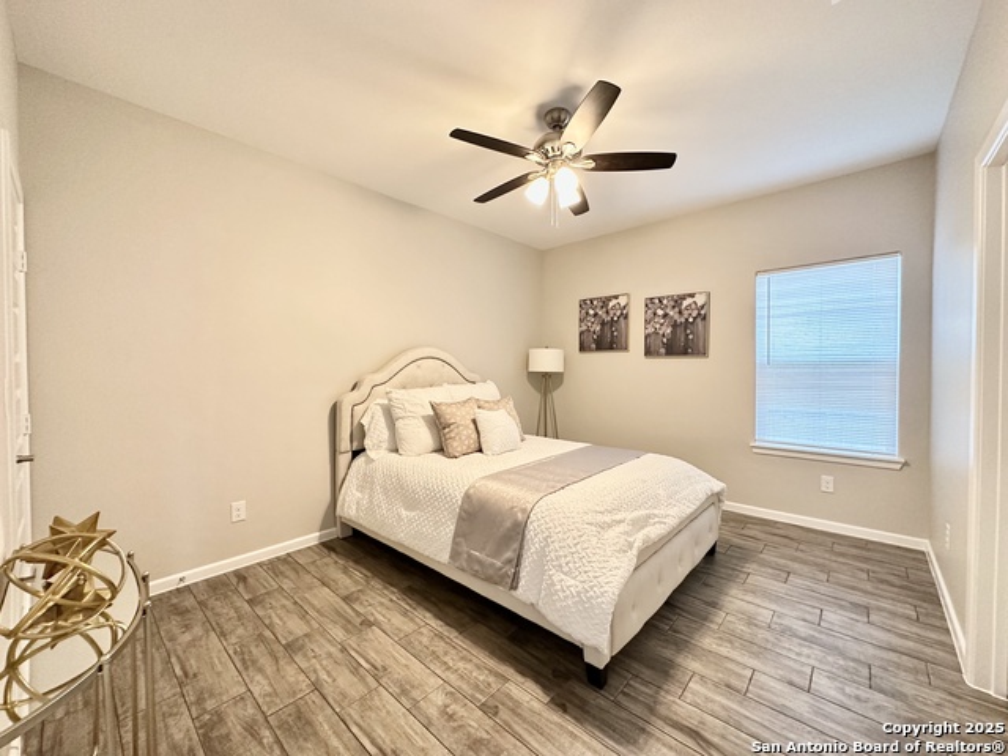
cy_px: 378
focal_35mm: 14
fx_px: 408
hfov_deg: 102.1
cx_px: 504
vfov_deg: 85.7
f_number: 2.2
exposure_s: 1/60
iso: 400
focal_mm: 2.22
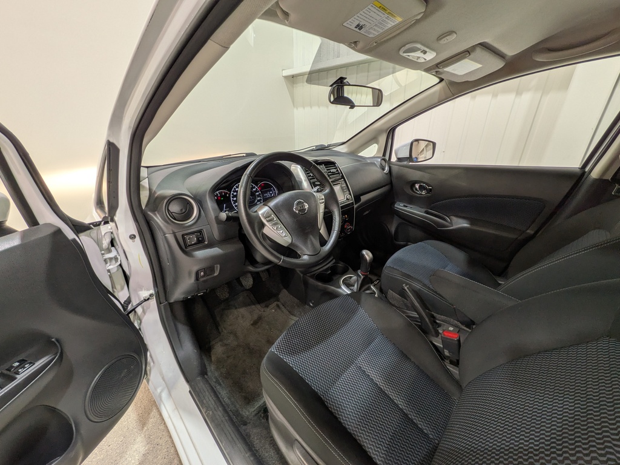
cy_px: 232
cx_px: 310
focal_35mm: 14
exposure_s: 1/40
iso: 53
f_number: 2.2
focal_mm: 1.83
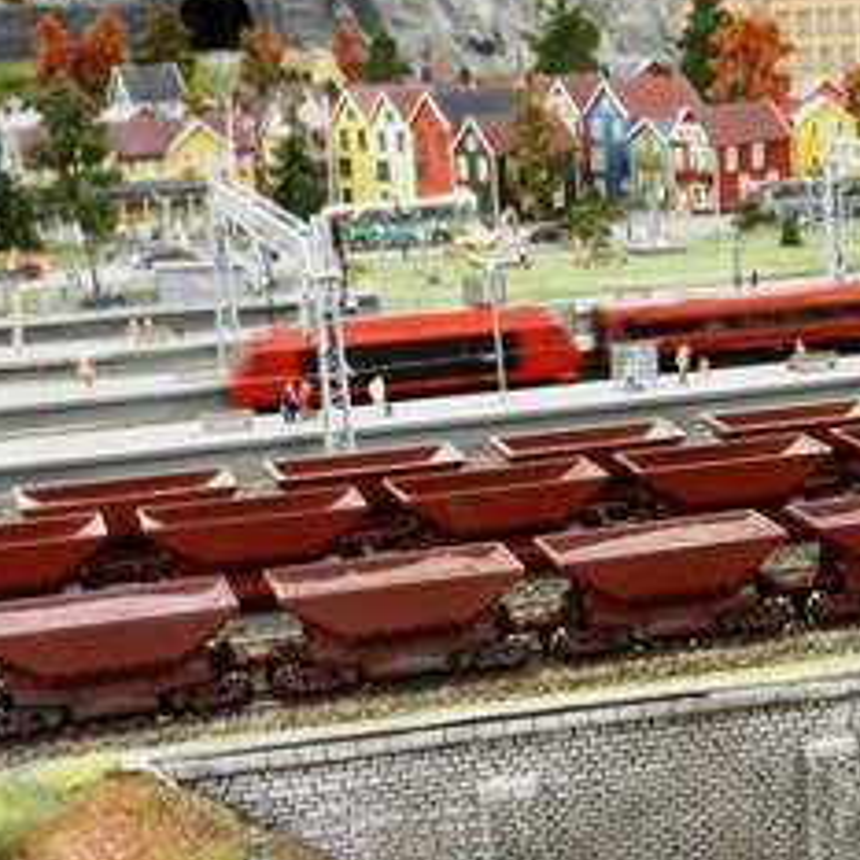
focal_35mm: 80
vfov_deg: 21.6
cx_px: 805
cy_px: 535
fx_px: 2249
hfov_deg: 21.1
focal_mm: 5.9
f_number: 3.8
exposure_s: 1/25
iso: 400
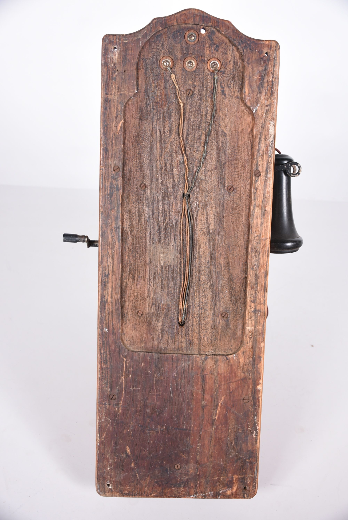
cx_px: 174
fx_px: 651
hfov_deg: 29.9
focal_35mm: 45
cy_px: 260
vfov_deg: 43.6
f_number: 5
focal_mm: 30
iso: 100
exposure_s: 1/60
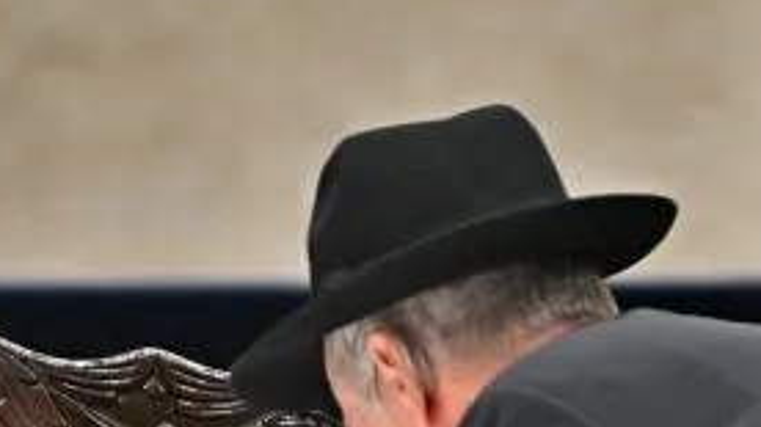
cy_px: 730
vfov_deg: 1.0
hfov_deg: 1.9
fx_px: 23519
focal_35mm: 1166
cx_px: 143
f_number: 2.8
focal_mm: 200
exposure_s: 1/400
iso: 250
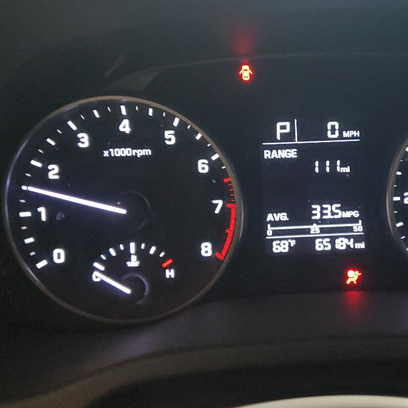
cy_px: 167
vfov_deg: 33.9
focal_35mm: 50
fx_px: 667
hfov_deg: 33.2
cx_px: 314
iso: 357
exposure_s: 1/30
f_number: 1.5
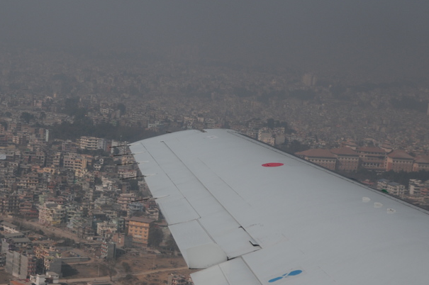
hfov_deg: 22.9
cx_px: 164
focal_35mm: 89
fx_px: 1058
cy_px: 238
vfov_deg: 15.2
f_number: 7.1
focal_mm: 35
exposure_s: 1/200
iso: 200
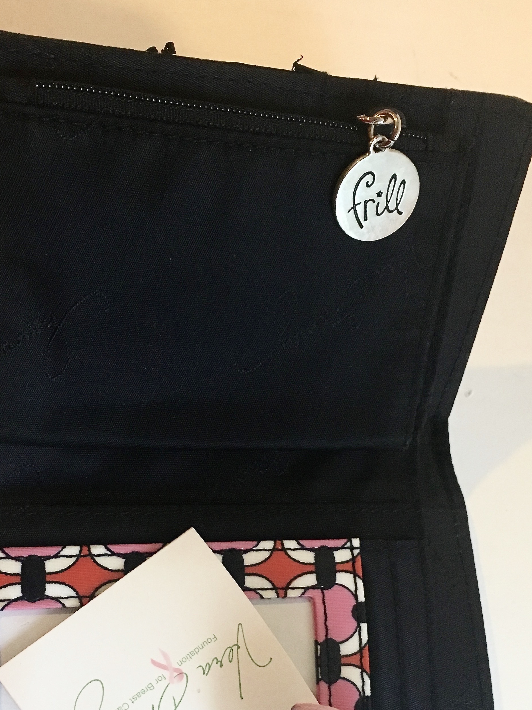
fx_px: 963
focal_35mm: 47
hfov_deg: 30.8
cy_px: 495
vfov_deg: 39.7
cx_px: 223
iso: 200
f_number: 2.2
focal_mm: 4.15
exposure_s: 1/24
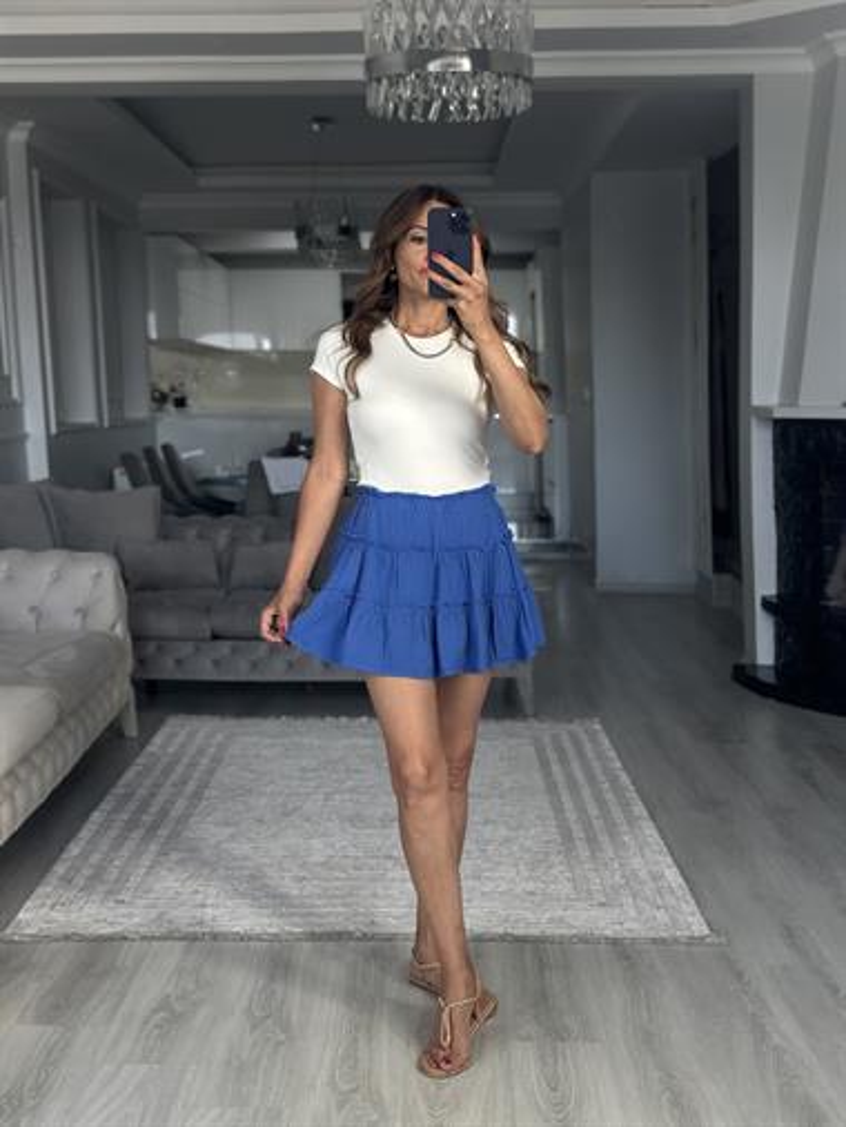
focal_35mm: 48
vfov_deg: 39.6
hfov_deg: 30.3
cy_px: 564
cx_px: 423
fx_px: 1563
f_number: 1.78
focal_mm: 6.86
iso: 125
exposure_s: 1/121
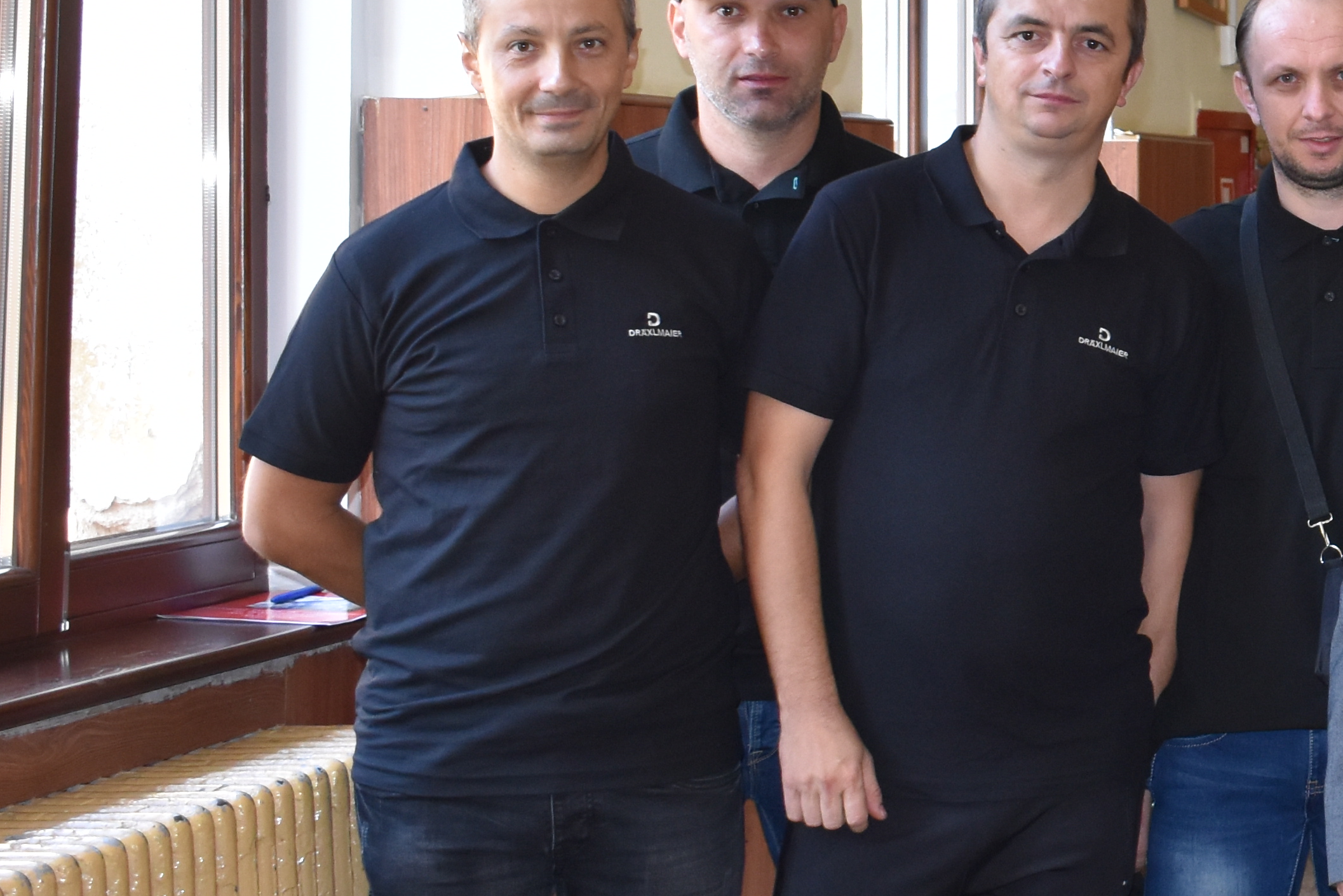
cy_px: 259
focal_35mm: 106
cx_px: 1849
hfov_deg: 17.7
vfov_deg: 12.8
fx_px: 3970
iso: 800
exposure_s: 1/100
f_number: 5.6
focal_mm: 25
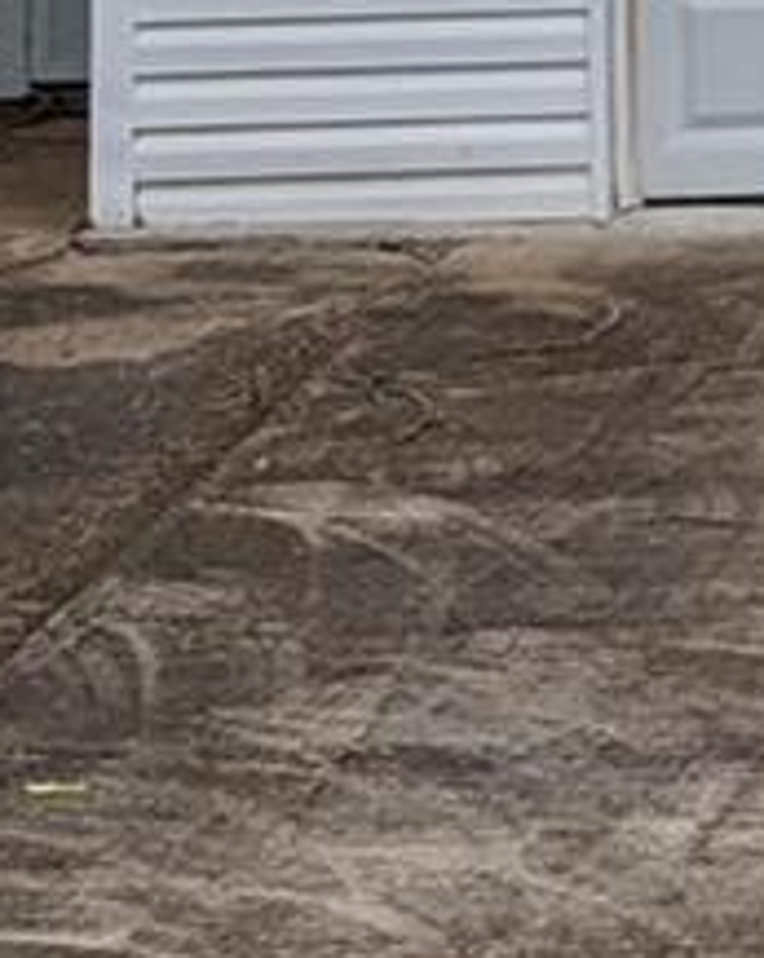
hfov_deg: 10.9
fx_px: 3257
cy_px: -406
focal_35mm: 115
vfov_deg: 15.6
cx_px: 1943
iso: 53
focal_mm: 2.35
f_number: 2.2
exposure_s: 1/1056
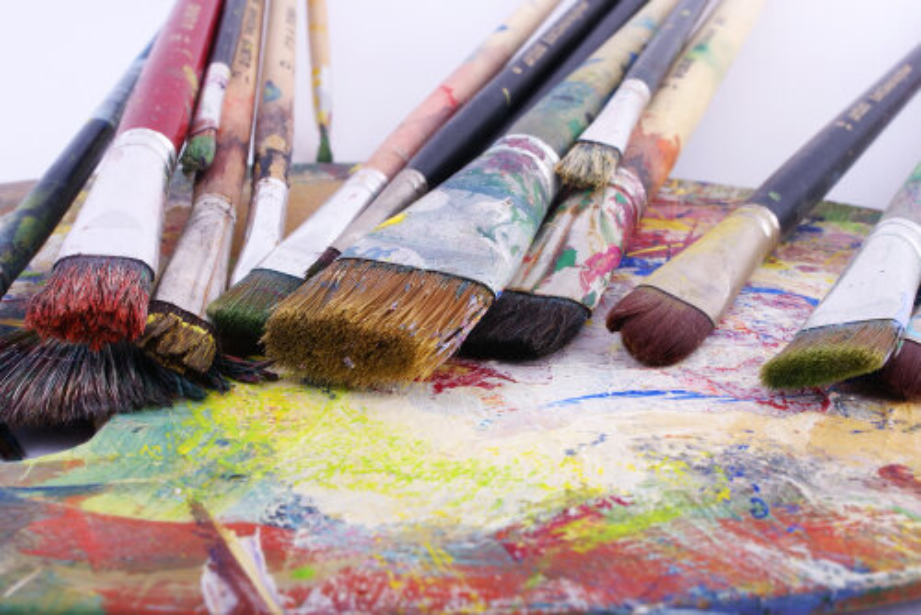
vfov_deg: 20.2
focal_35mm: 68
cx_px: 460
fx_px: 1728
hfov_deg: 29.8
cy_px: 308
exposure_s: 1/160
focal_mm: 45
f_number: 18
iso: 100
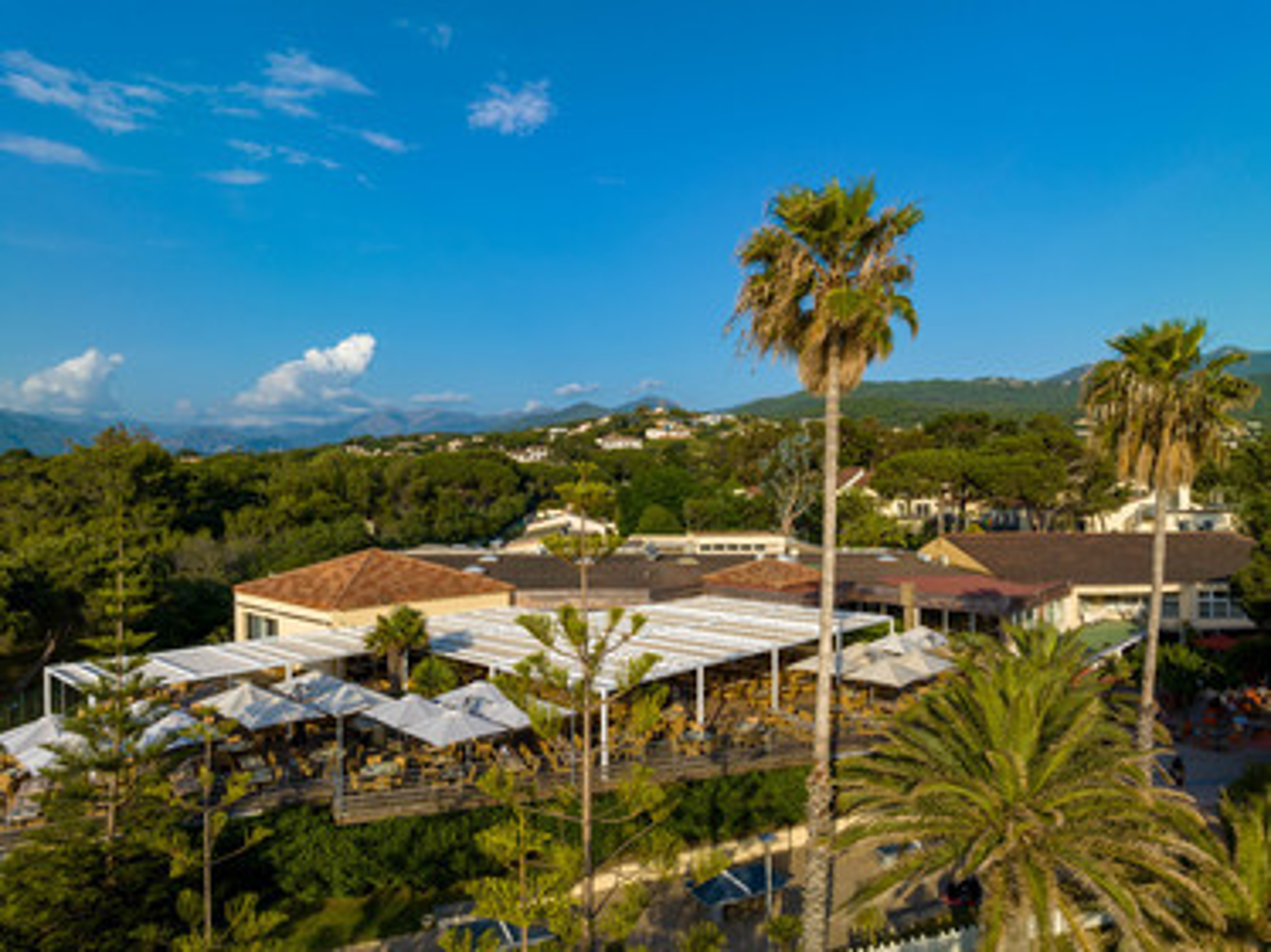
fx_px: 881
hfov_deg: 71.6
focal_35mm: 24
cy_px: 476
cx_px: 636
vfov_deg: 56.8
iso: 100
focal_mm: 12.3
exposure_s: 1/120
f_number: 11
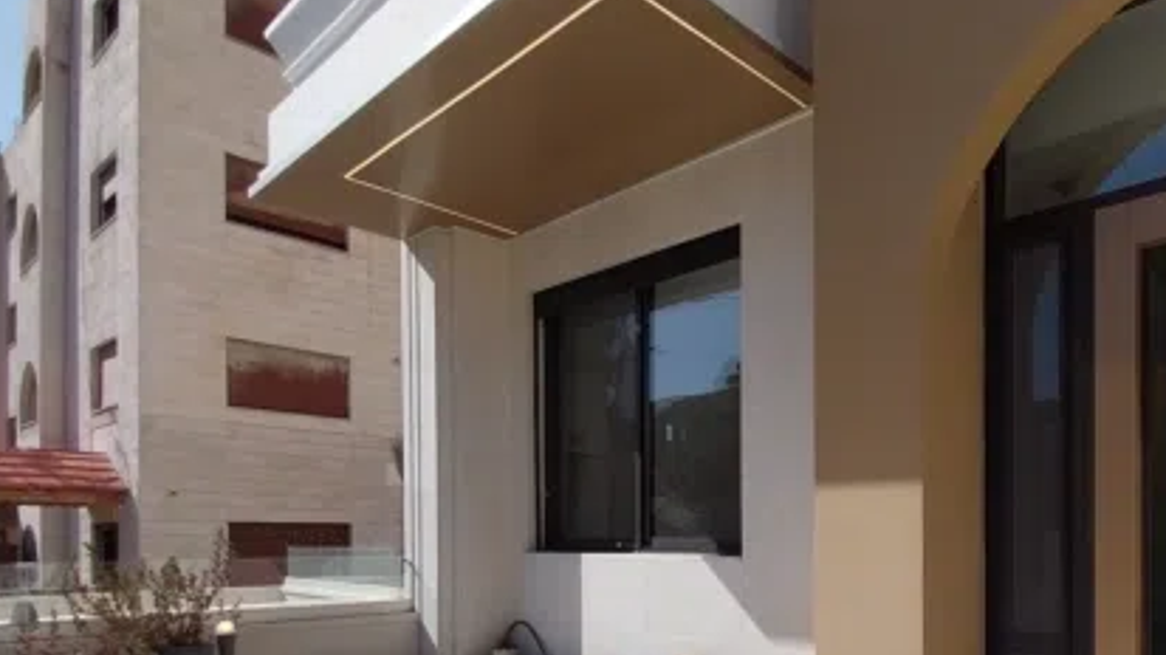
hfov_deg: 70.1
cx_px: 903
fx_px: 742
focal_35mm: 24
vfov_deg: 44.9
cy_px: 538
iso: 64
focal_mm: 1.3
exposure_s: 1/2086
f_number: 2.2
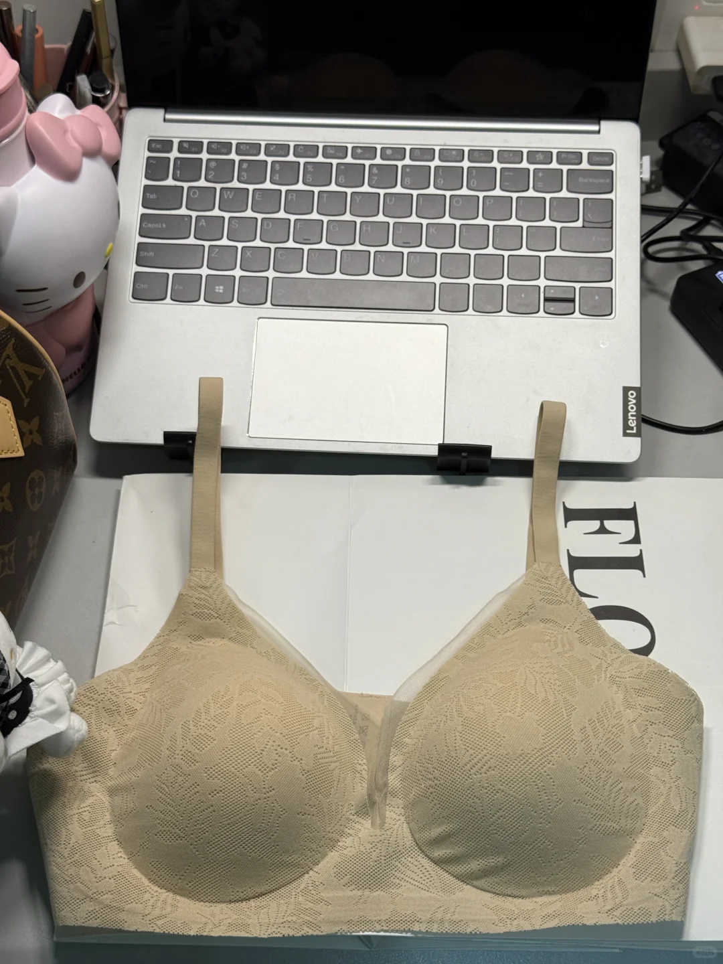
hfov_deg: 30.3
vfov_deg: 39.7
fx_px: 1337
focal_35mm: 48
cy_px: 482
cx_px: 362
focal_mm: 6.76
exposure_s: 1/60
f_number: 1.78
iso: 100
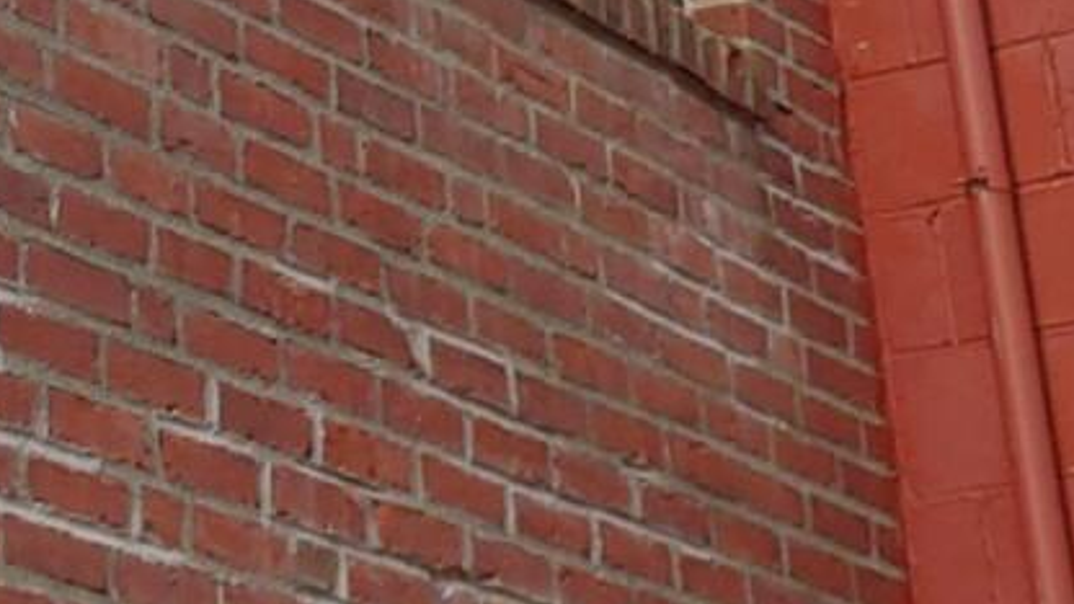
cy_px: -818
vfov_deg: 8.5
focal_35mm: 131
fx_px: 3731
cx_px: -493
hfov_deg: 15.3
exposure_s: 1/60
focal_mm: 4.23
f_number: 1.5
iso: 50
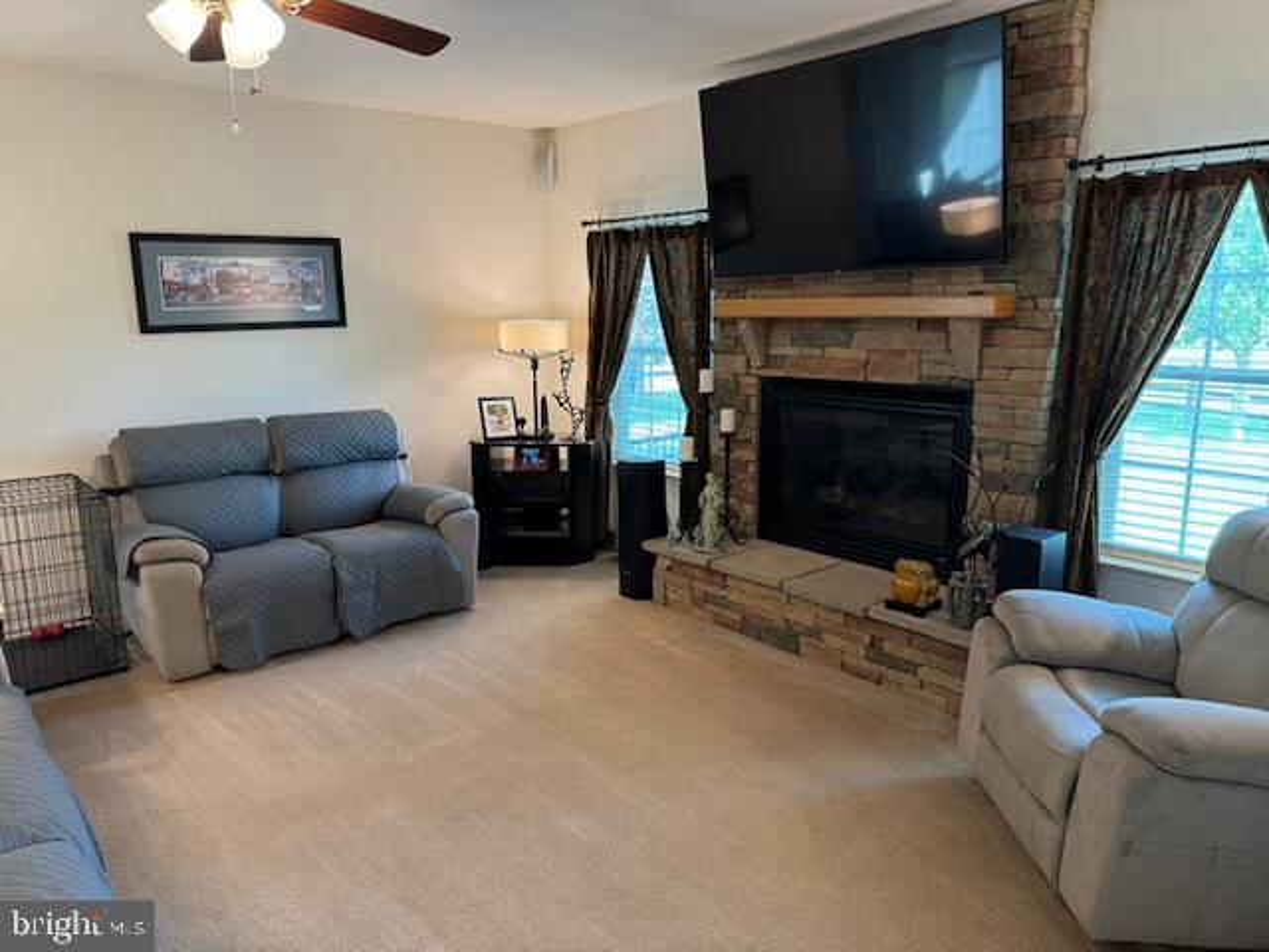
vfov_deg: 56.8
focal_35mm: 24
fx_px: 880
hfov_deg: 71.6
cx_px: 634
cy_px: 476
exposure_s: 1/60
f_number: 1.78
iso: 160
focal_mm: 6.76
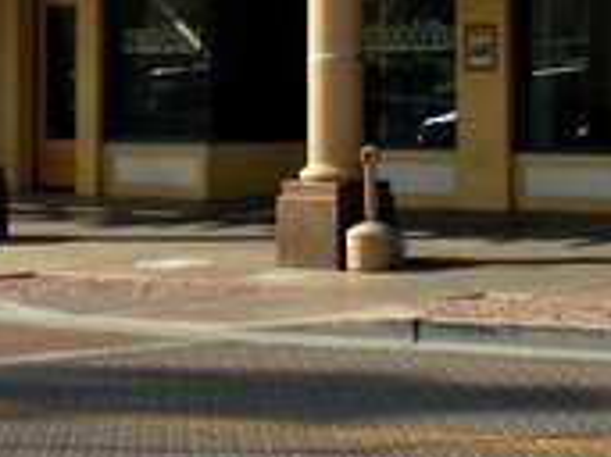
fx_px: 2893
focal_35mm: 164
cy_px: -332
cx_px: 475
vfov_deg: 8.7
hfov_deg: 12.0
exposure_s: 1/813
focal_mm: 6.3
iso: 80
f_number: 4.6
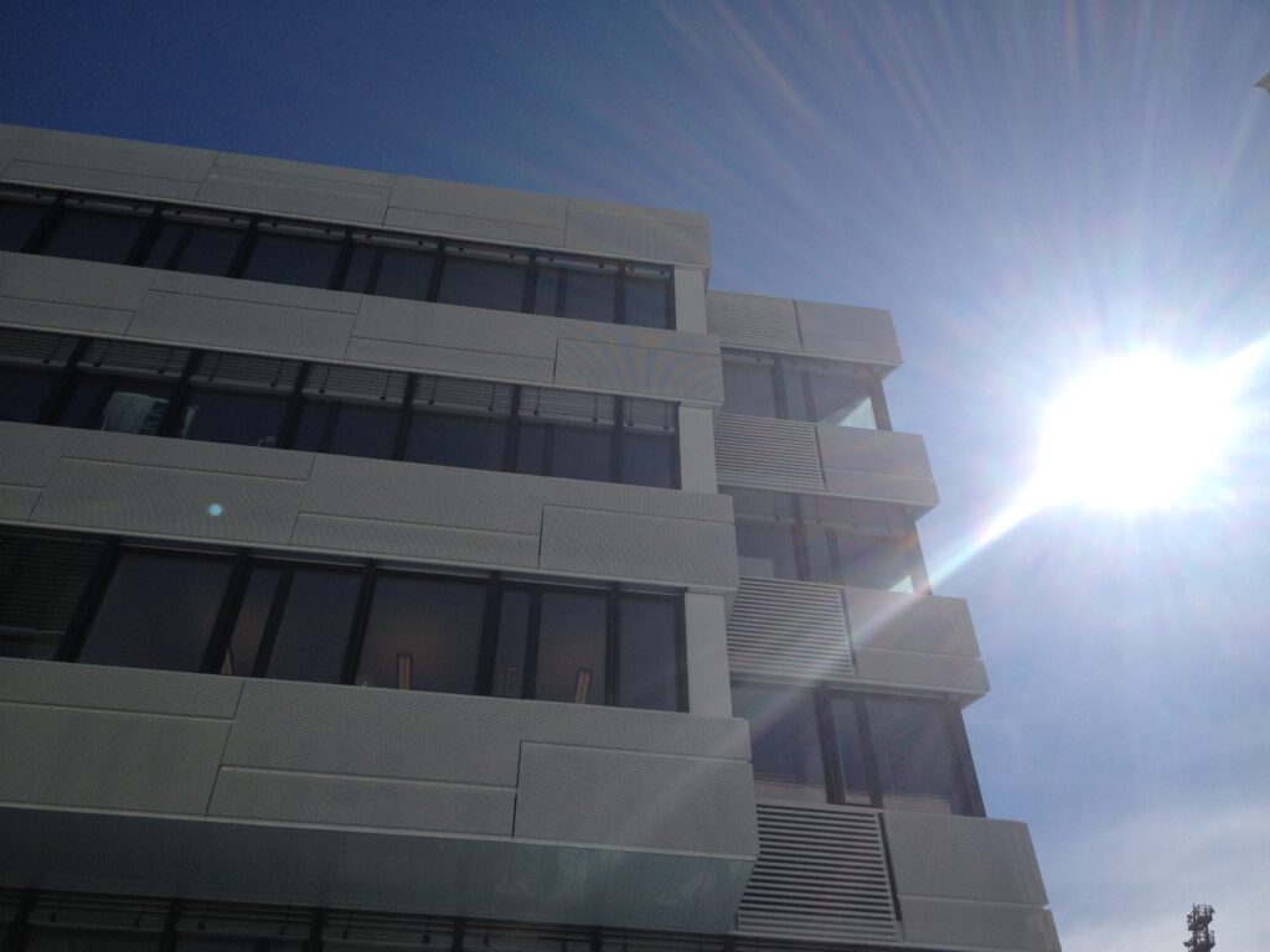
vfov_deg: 40.7
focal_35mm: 35
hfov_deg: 52.6
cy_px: 476
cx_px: 635
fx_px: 1284
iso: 64
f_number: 2.4
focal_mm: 4.28
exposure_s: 1/5025
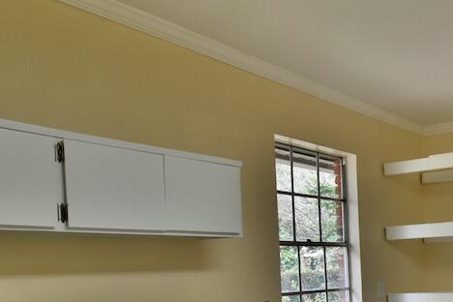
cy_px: 290
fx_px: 516
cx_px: 480
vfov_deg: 30.7
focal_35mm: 41
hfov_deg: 39.9
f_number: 5.6
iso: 1600
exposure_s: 1/125
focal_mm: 10
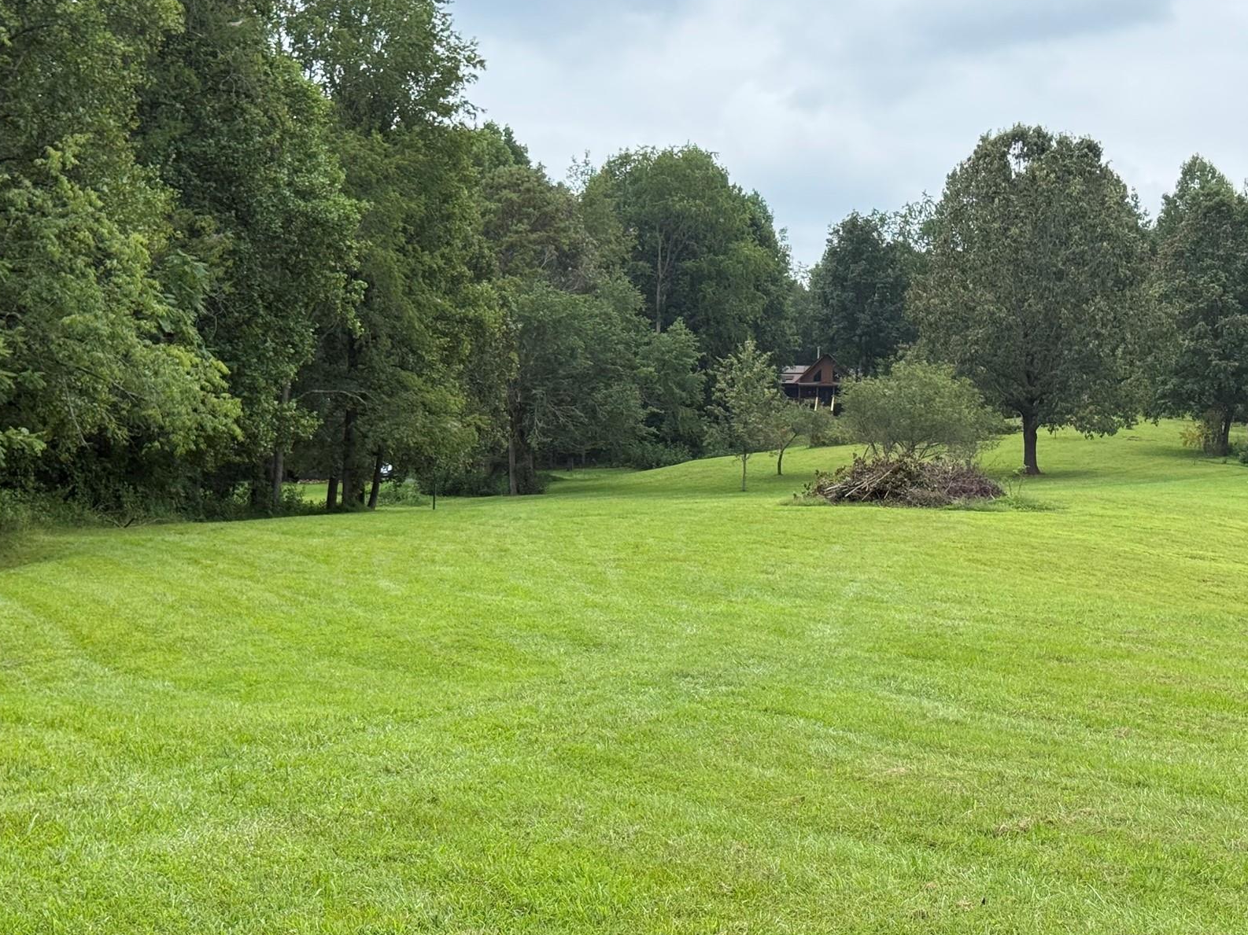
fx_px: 2235
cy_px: 479
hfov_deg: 31.2
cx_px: 572
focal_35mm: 62
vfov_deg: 23.6
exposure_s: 1/2088
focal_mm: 6.76
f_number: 1.78
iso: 100
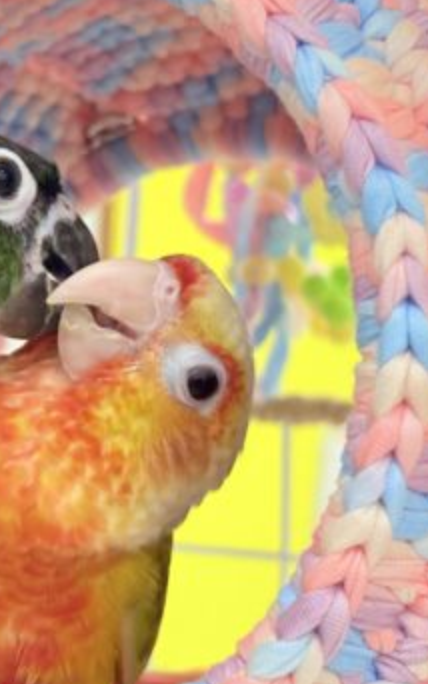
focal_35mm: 103
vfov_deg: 20.2
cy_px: 330
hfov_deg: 12.6
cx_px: 72
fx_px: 1921
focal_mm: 5.96
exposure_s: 1/100
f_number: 1.6
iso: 160
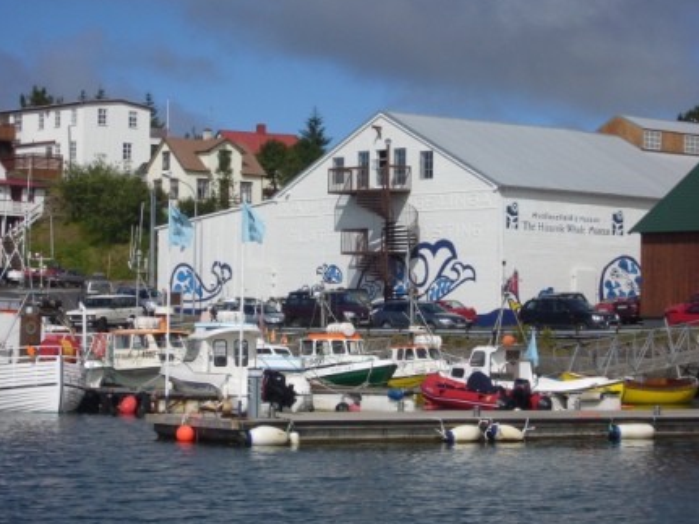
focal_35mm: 107
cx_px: 362
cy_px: 261
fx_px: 2160
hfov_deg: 18.4
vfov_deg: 13.8
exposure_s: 1/250
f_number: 9.9
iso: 80
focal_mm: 17
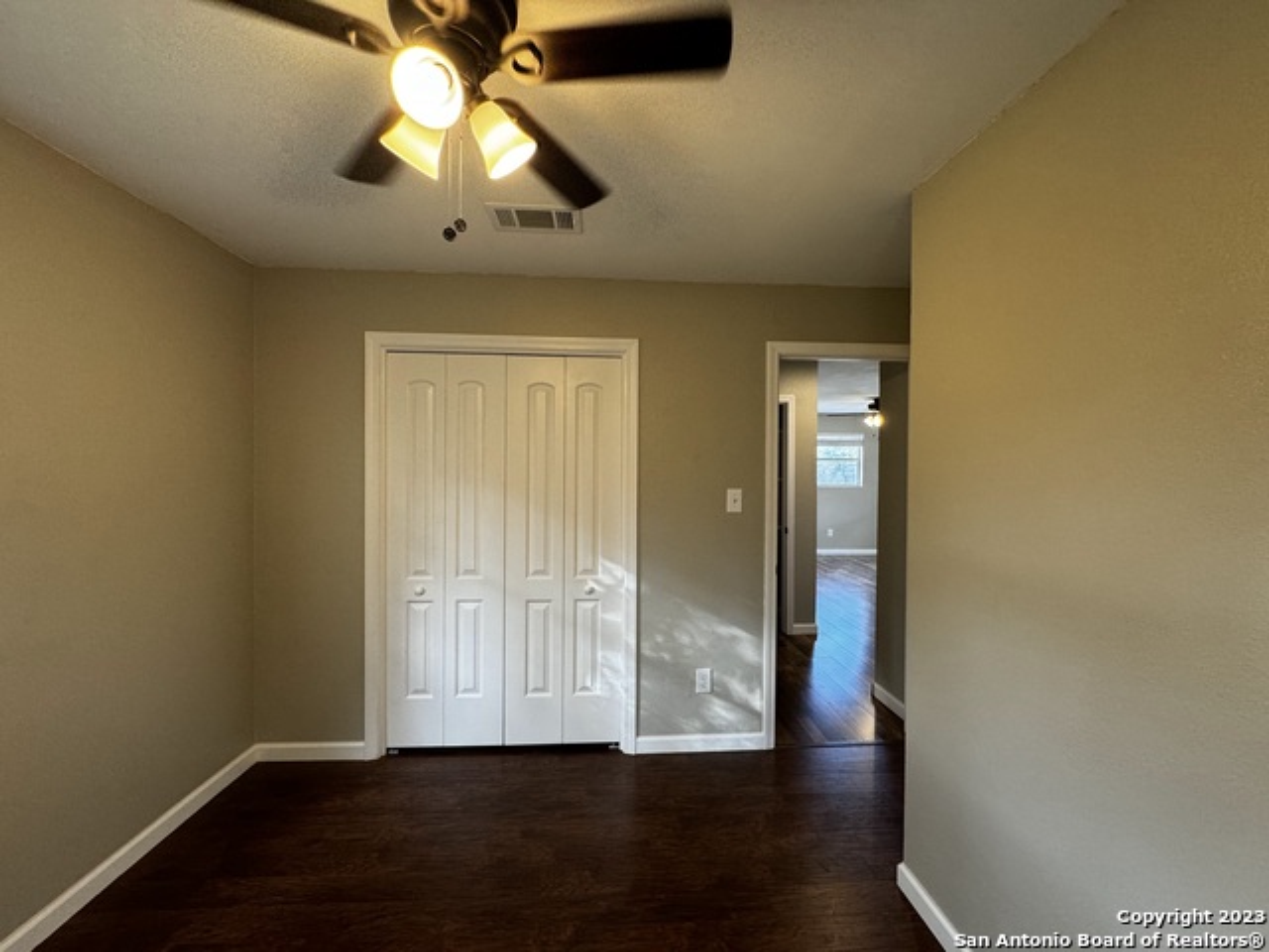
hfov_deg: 102.1
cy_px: 476
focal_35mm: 14
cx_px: 634
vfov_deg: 85.7
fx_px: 513
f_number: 2.2
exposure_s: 1/120
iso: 200
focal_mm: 2.22
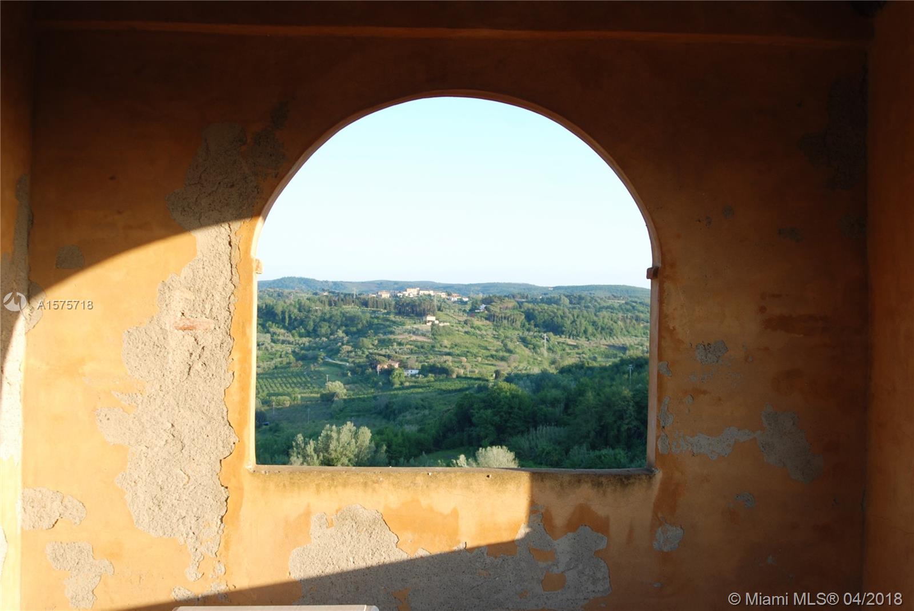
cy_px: 306
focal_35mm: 42
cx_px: 457
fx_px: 1067
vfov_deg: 32.0
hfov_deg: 46.4
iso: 110
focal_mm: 28
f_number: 5.6
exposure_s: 1/125
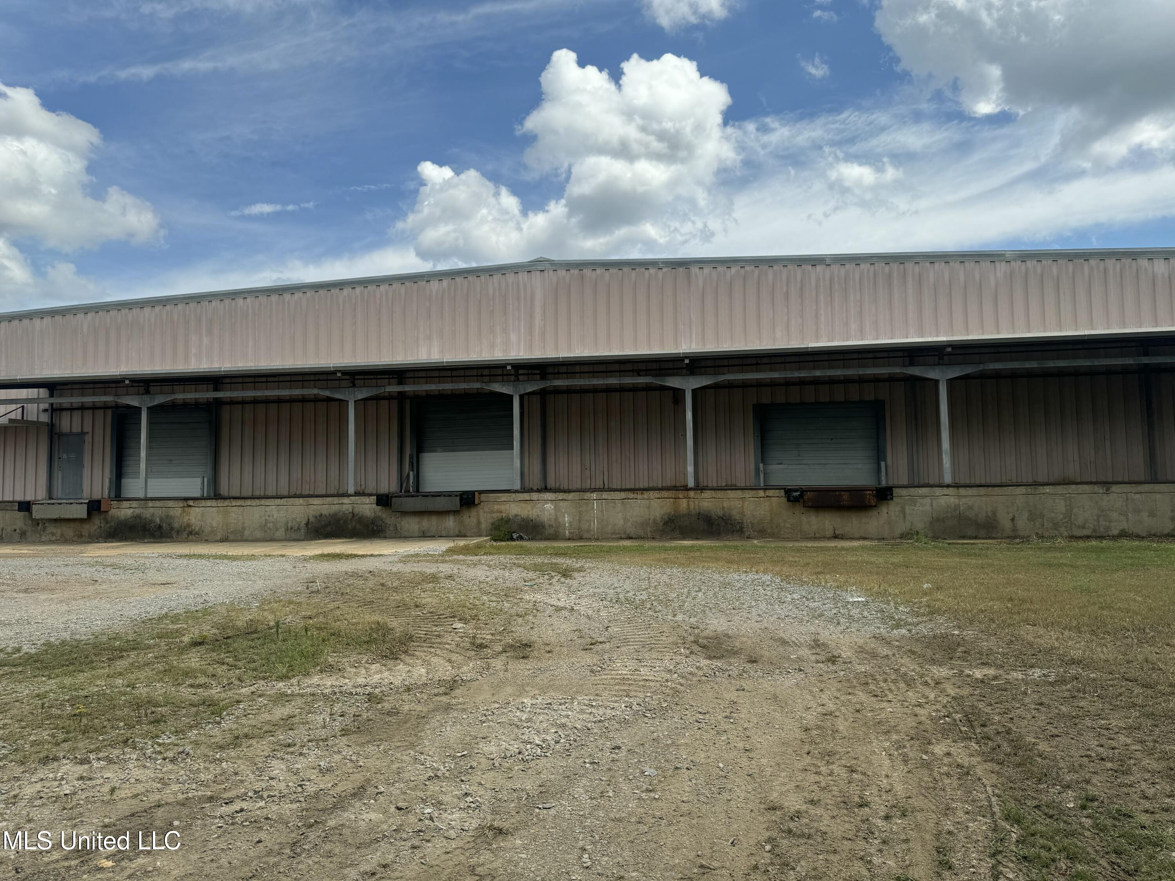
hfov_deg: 71.6
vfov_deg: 56.8
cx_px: 588
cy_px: 440
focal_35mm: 24
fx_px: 815
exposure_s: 1/5348
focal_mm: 6.76
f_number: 1.78
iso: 80
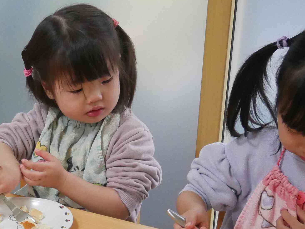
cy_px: 177
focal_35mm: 82
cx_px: -27
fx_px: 723
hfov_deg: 22.5
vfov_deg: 17.9
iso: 2000
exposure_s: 1/250
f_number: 3.7
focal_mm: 15
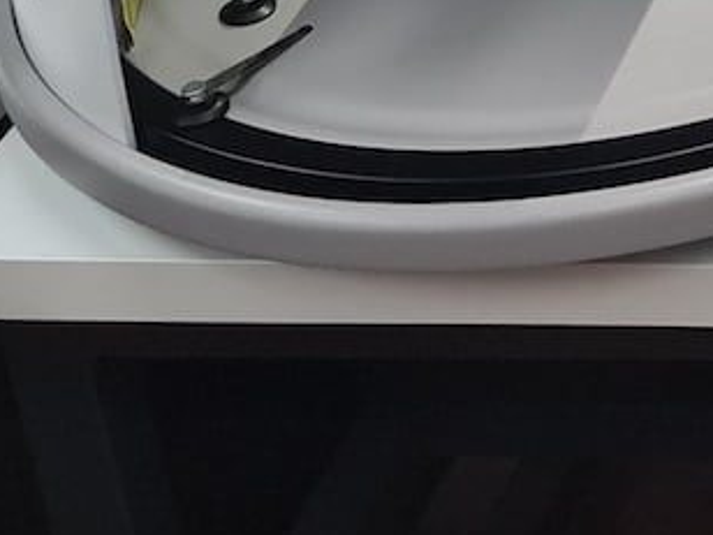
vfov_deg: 10.5
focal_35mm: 130
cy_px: -507
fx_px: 2678
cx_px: 1542
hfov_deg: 12.7
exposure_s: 1/100
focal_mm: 7
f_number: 1.8
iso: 250
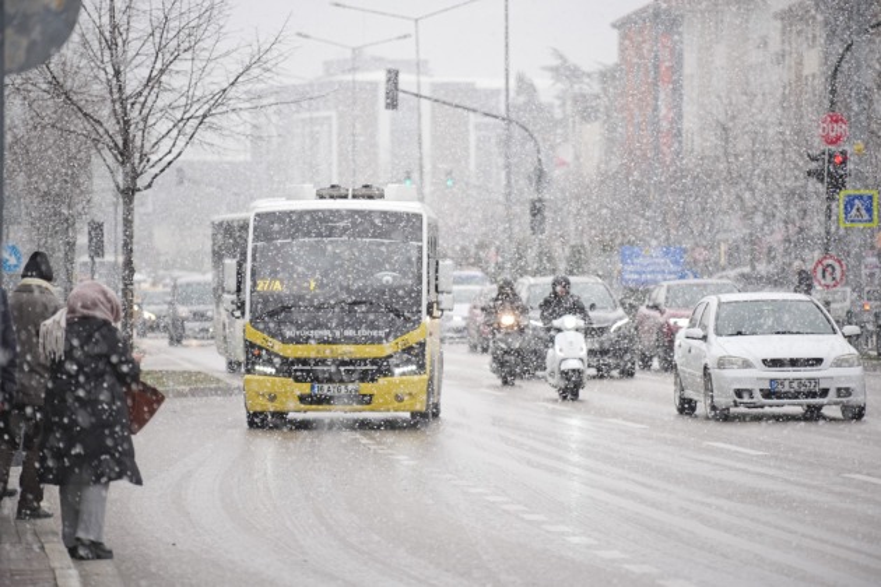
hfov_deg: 10.3
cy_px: 294
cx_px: 440
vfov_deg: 6.9
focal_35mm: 200
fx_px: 4894
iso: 320
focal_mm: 200
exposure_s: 1/500
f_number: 4
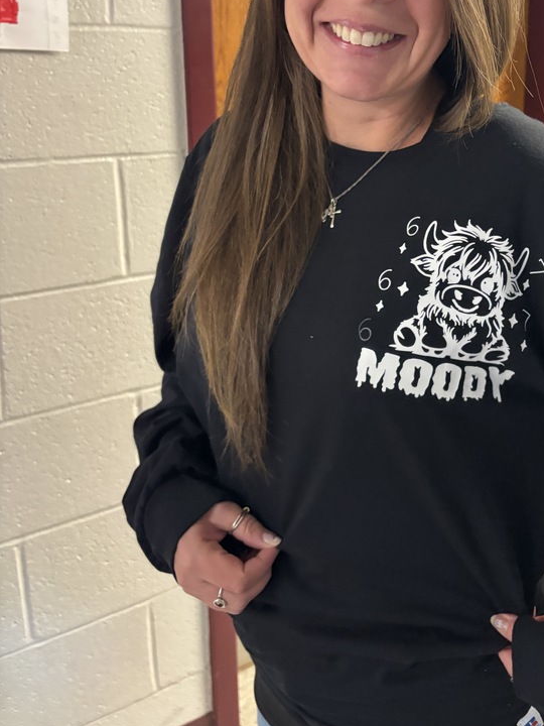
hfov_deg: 38.0
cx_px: 386
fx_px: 775
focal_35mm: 37
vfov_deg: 49.2
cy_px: 237
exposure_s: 1/30
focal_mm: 5.96
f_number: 1.6
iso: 640
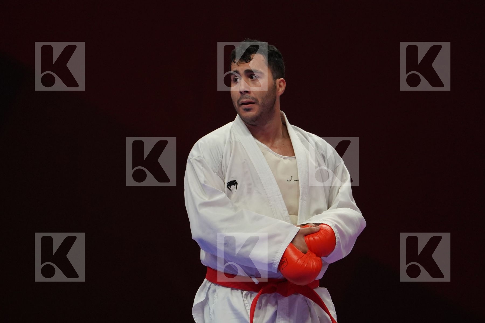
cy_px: 162
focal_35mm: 420
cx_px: 242
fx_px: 5658
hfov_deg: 4.9
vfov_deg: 3.3
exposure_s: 1/1000
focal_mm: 280
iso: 2500
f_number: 4
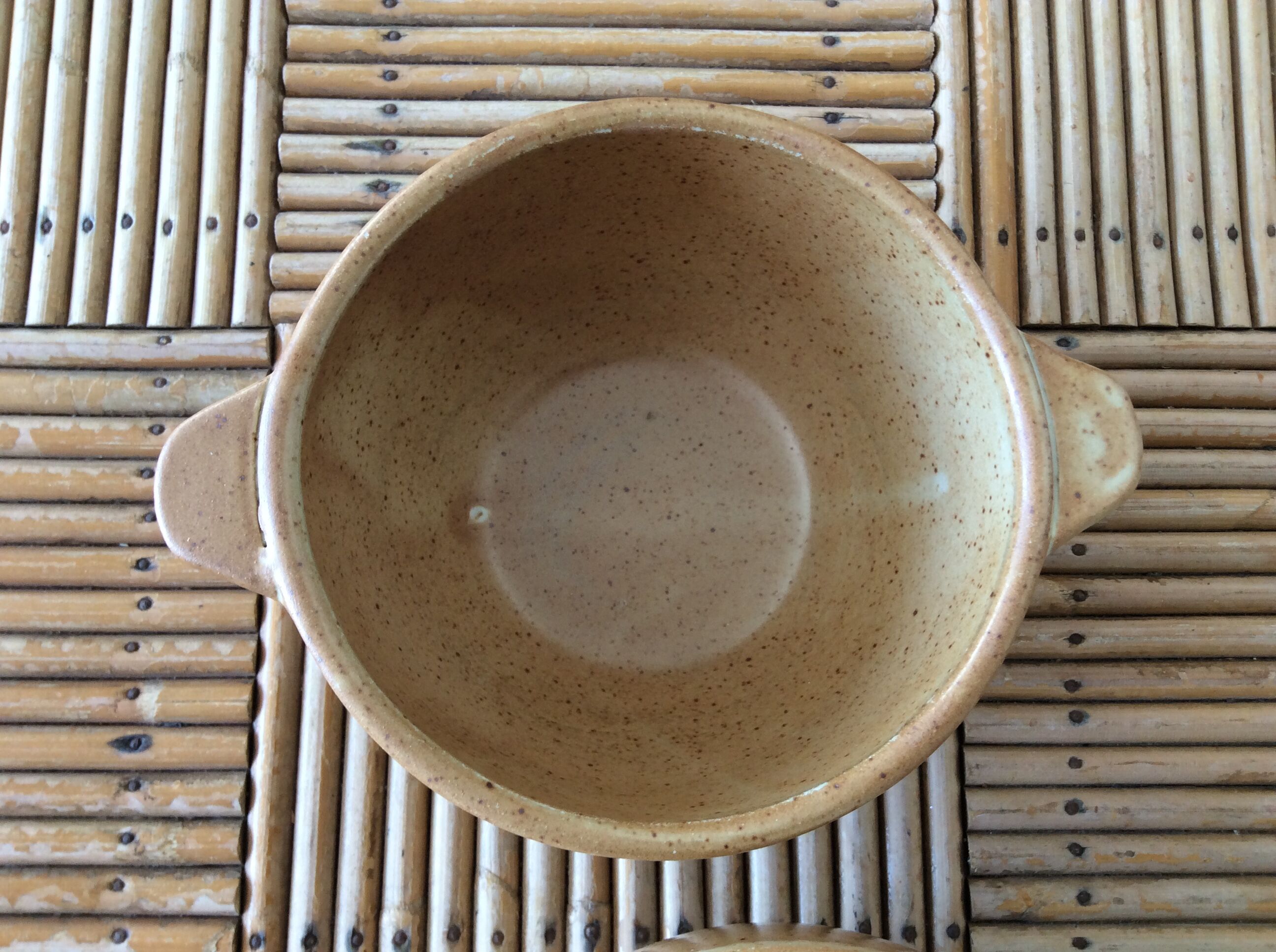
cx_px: 638
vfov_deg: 44.1
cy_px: 476
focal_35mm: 32
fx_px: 1178
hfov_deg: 56.9
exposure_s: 1/25
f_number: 2.4
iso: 40
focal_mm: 3.3
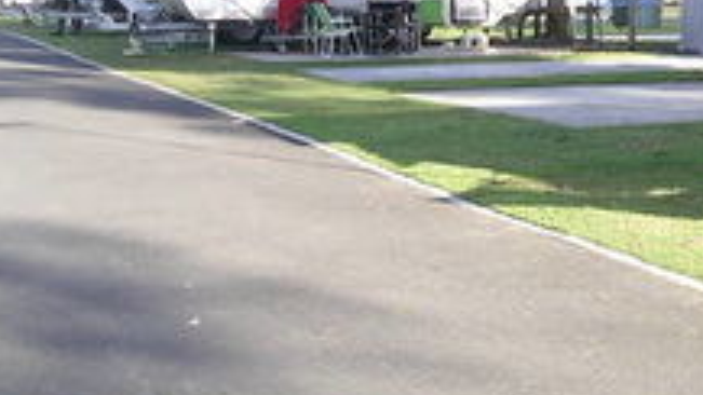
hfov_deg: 23.5
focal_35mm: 89
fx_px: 1659
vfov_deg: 13.5
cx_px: 590
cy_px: 42
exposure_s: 1/250
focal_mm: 7.8
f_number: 2.8
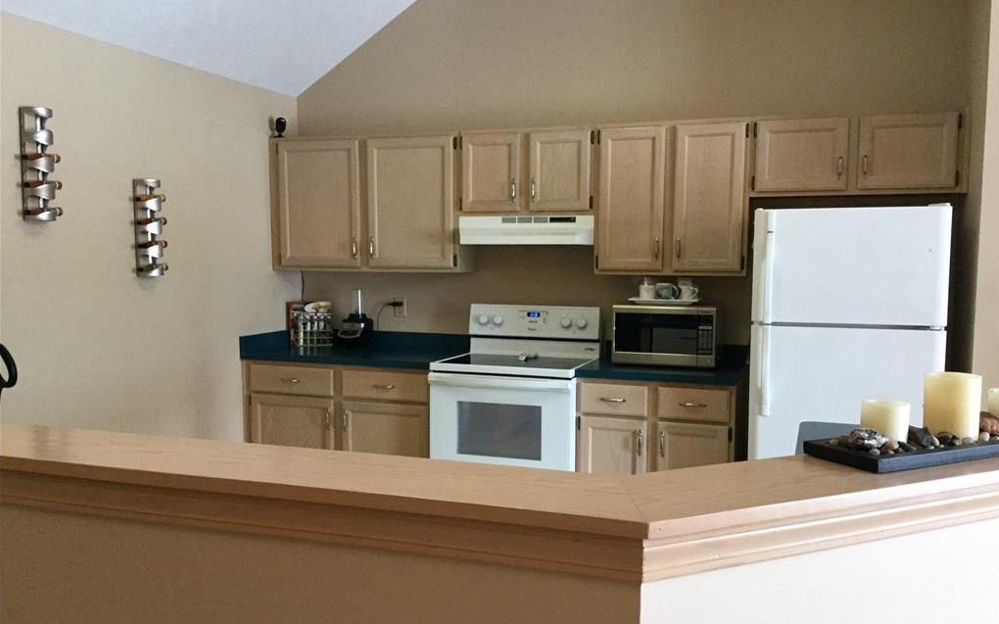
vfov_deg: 38.3
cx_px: 500
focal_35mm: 33
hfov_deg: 58.2
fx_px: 898
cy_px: 338
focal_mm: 3.3
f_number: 2.4
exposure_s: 1/30
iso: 125
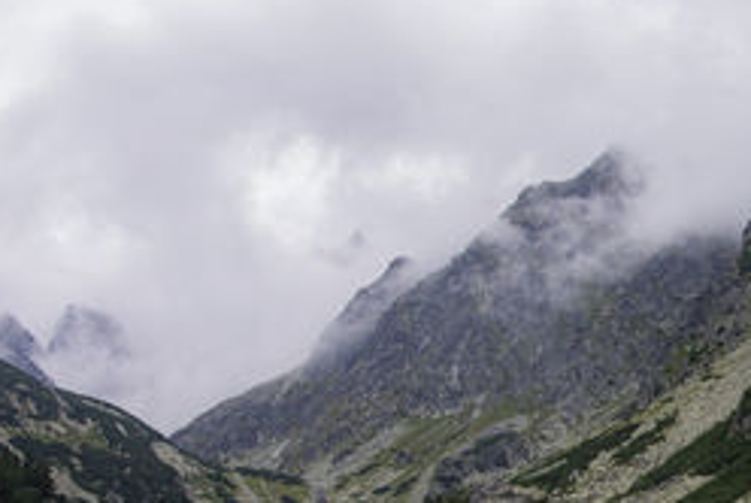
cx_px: 724
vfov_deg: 15.5
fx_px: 1817
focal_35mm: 87
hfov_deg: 22.6
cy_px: 467
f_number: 9
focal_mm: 24
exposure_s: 1/40
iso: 100
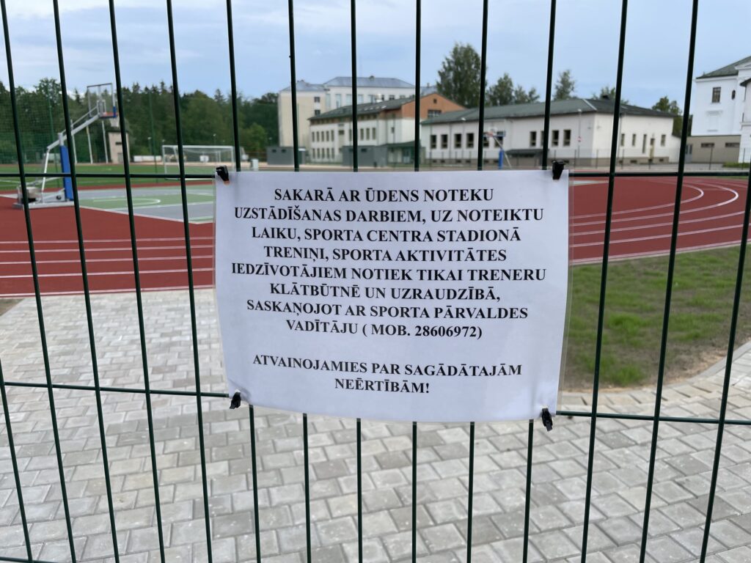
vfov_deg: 53.1
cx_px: 376
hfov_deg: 67.3
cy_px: 282
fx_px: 564
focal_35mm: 26
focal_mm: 4.2
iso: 32
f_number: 1.6
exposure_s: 1/1033
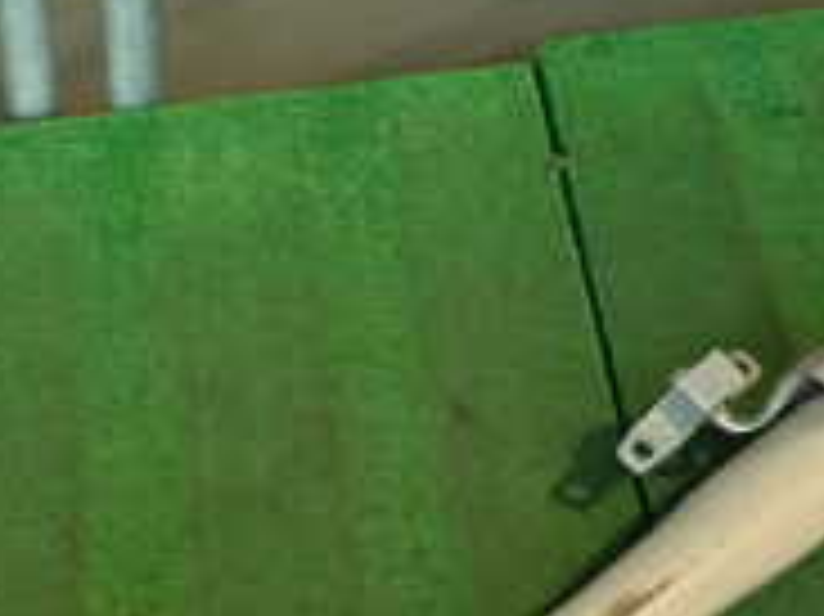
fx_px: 1951
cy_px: 913
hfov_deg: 22.7
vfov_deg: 16.4
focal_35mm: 82
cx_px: -50
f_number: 2
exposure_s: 1/30
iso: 250
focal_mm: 4.5
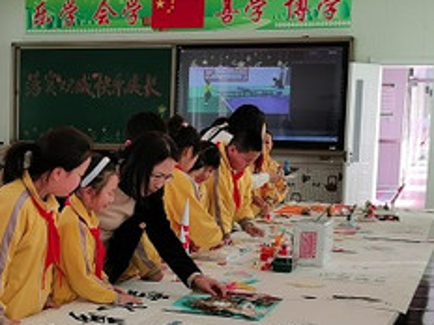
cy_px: 219
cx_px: 30
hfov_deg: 23.1
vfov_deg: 17.9
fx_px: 1028
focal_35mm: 82
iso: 50
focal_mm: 5.58
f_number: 1.8
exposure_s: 1/101
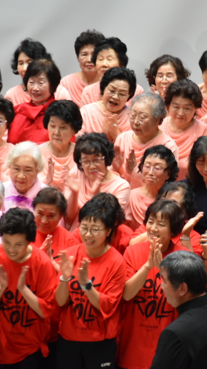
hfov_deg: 4.0
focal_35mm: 307
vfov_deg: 7.0
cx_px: 167
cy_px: 184
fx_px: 2999
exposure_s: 1/60
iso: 1400
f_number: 4.8
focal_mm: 130
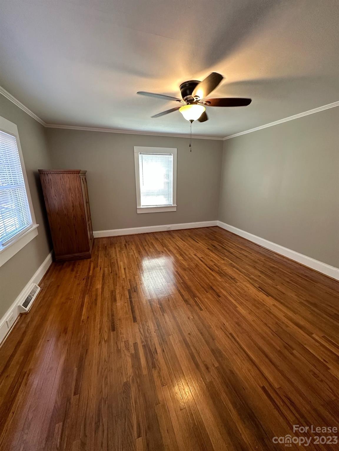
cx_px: 170
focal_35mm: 14
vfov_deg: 102.1
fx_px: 183
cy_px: 226
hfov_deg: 85.7
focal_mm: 2.22
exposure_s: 1/60
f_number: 2.2
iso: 250
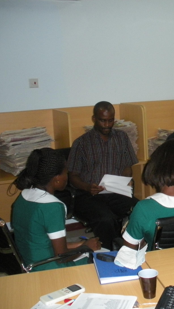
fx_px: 418
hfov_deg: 22.4
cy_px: 155
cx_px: 184
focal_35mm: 51
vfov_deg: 40.6
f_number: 3.5
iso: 400
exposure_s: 1/60
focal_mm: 6.3
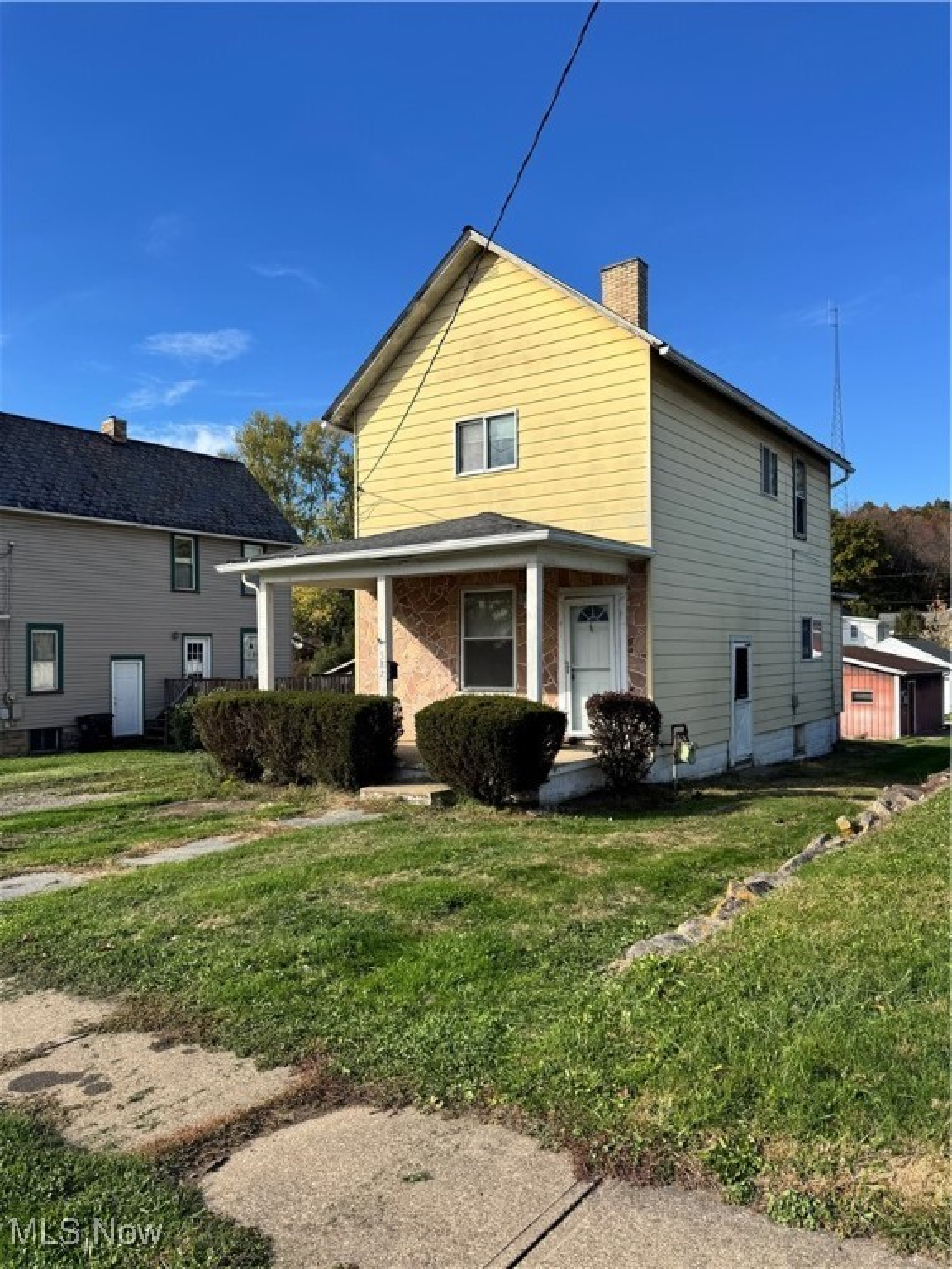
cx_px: 476
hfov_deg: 56.8
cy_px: 634
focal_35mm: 24
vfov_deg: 71.6
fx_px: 880
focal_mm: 6.76
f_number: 1.78
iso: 80
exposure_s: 1/2833
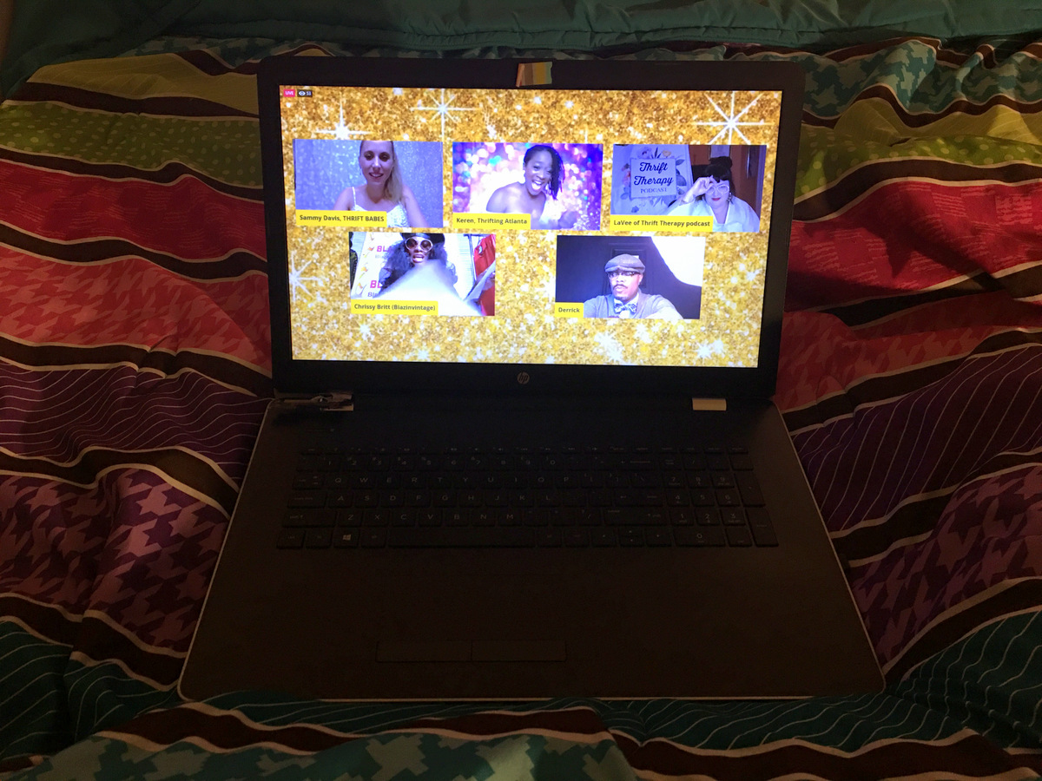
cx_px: 521
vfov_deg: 48.2
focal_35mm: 29
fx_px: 873
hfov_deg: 61.7
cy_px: 390
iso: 64
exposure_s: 1/15
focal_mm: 4.15
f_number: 2.2
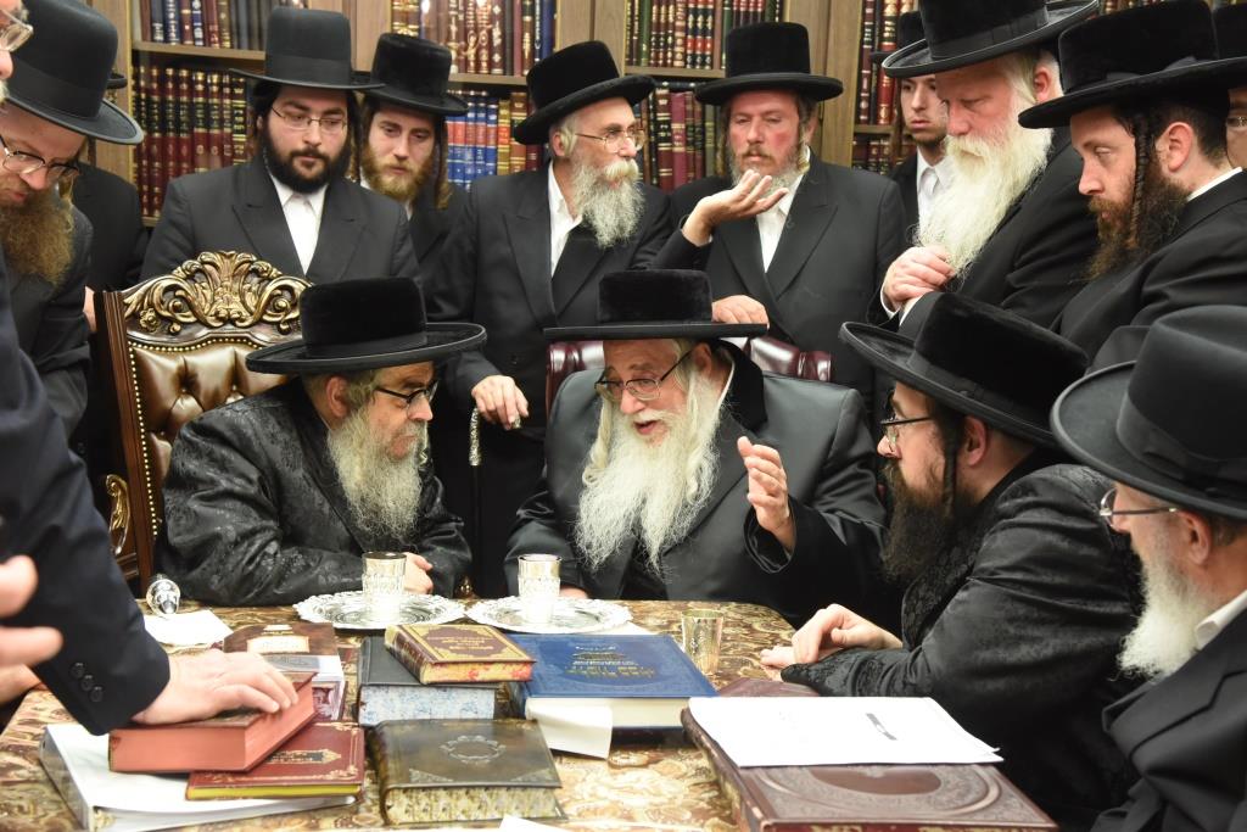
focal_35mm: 55
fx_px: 1905
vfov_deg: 24.6
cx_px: 624
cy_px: 416
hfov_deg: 36.2
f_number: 5.6
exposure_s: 1/100
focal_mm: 55
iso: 2500
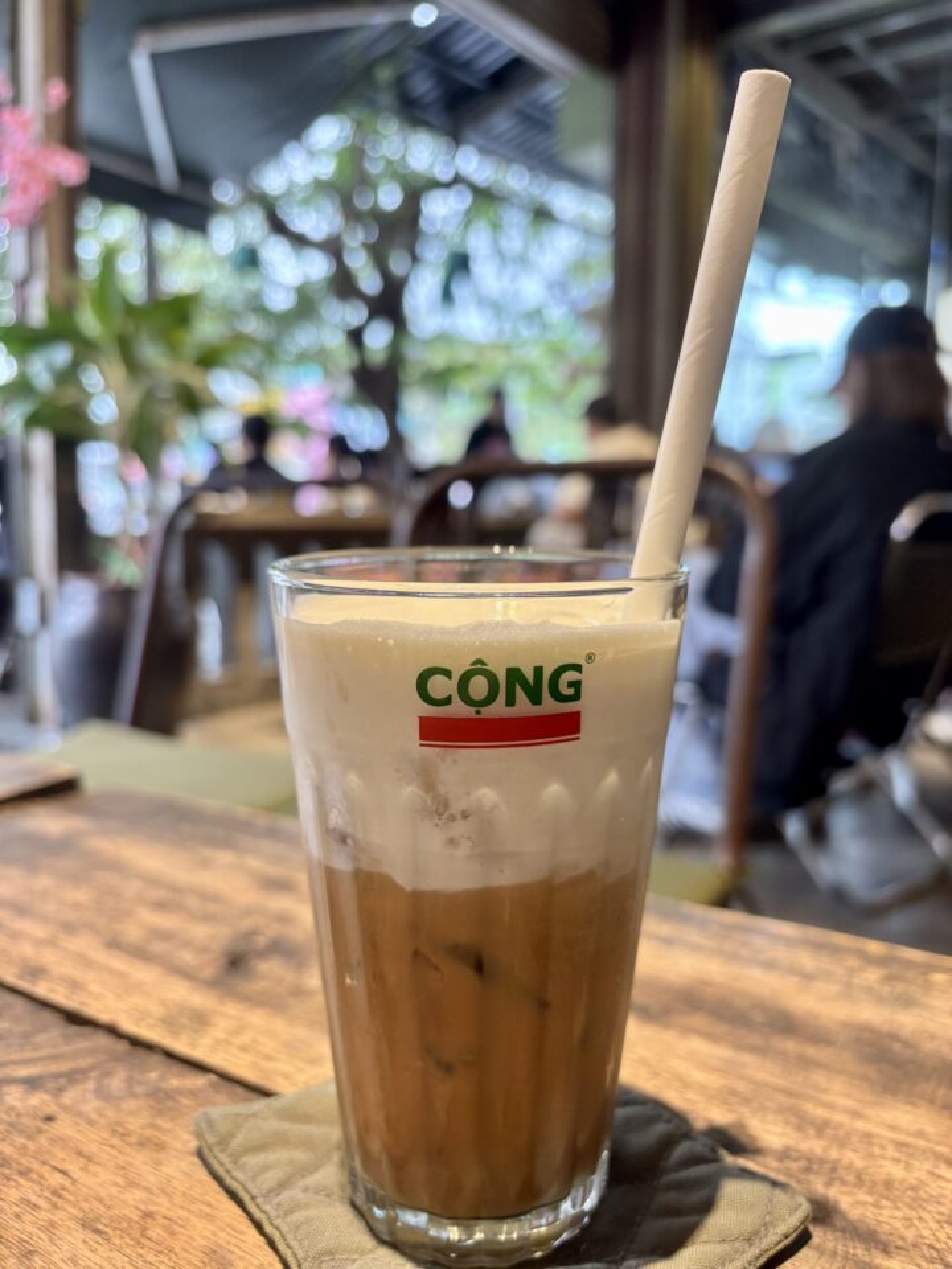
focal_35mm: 26
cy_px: 634
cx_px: 476
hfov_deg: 53.1
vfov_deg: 67.3
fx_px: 953
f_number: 1.6
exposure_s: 1/50
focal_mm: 5.96
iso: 160
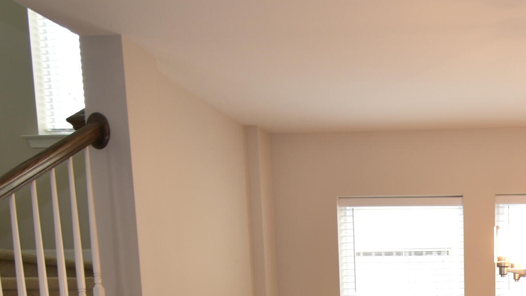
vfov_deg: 25.4
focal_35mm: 40
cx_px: 512
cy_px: 390
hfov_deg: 44.0
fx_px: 558
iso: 280
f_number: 4.5
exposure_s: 1/30
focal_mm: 10
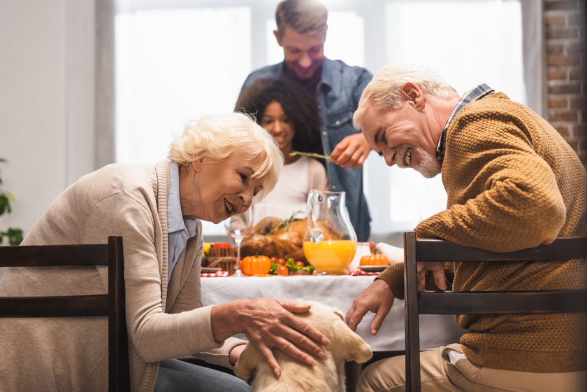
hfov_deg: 39.6
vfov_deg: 27.0
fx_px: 815
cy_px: 196
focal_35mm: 50
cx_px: 294
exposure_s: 1/200
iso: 250
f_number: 3.5
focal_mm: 50
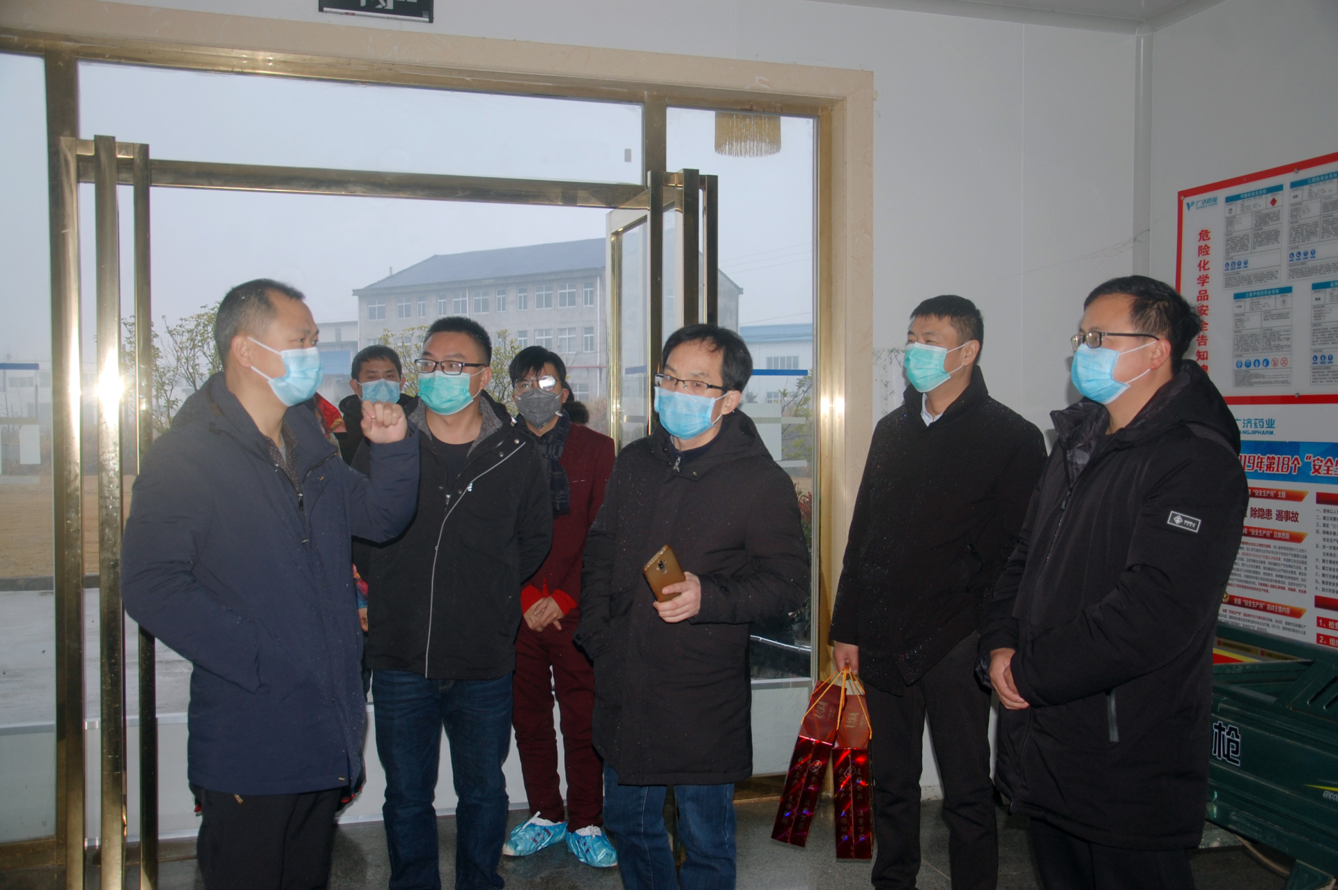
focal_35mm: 36
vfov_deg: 36.8
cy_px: 445
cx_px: 669
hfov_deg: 53.2
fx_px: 1337
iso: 200
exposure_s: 1/60
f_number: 4
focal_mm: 24
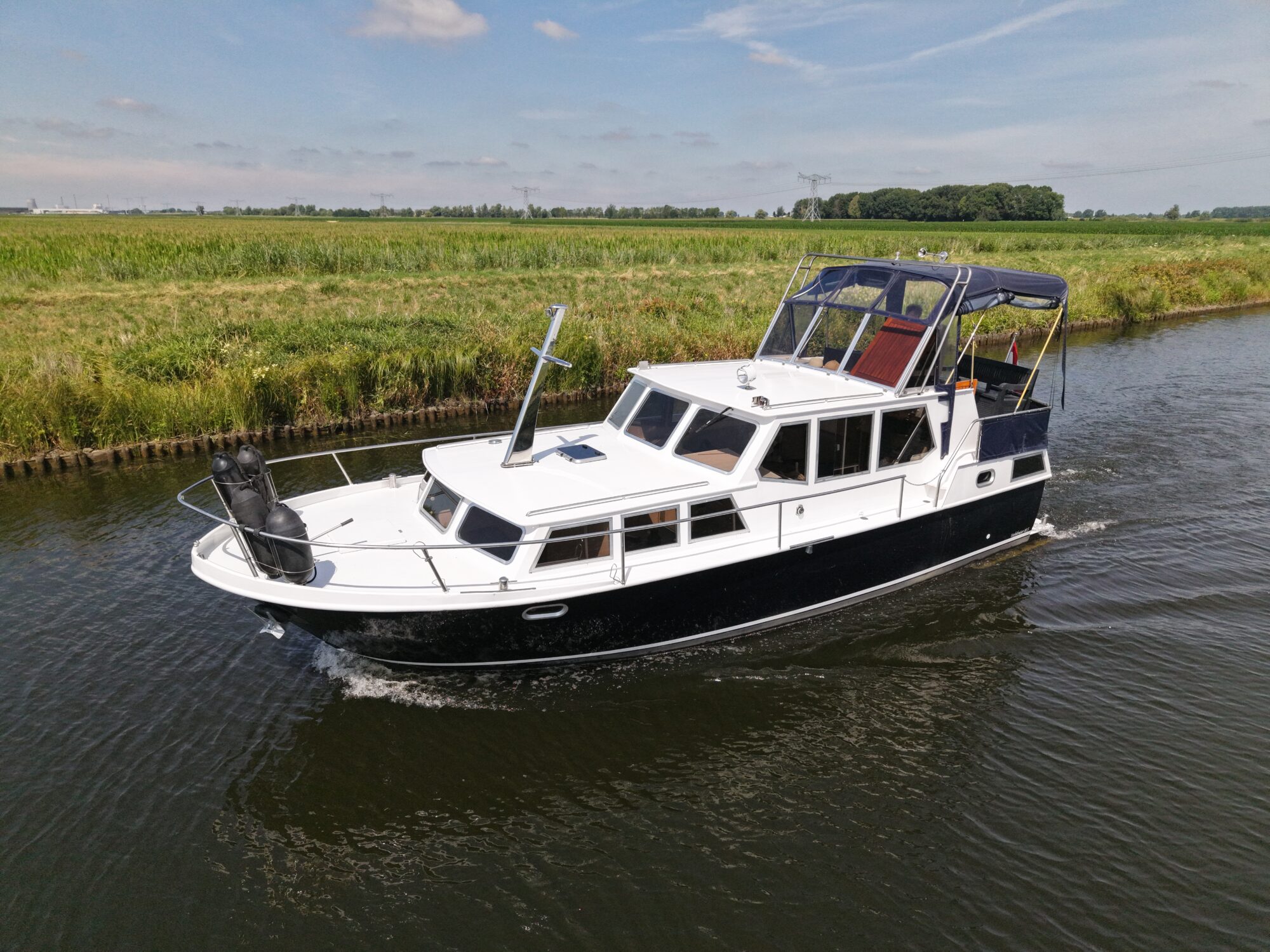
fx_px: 881
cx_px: 635
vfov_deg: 56.8
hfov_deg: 71.6
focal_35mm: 24
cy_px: 476
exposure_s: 1/640
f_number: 1.8
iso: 1000
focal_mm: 8.67
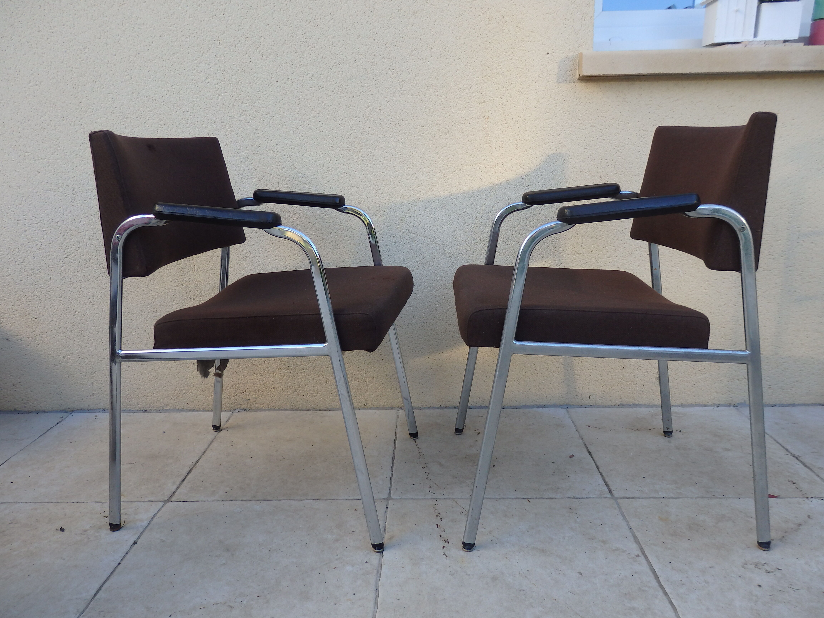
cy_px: 309
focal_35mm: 25
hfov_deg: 69.4
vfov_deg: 54.9
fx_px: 595
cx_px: 412
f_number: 3
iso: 125
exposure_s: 1/200
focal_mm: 4.5
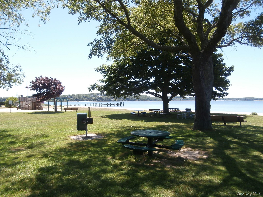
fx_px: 182
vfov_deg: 56.8
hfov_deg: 71.6
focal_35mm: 24
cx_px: 132
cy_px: 98
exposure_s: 1/500
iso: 100
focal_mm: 4.2
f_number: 3
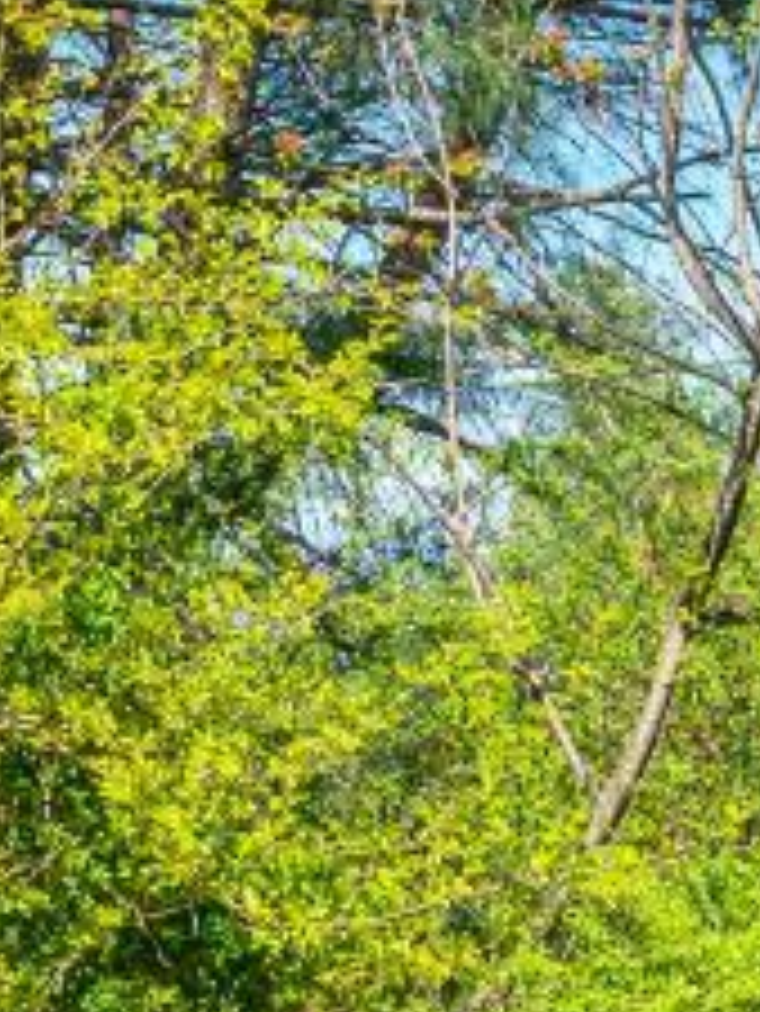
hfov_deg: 7.7
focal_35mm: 192
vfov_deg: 10.1
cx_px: 809
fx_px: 5615
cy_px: 1253
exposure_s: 1/640
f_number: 8
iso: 200
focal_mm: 30
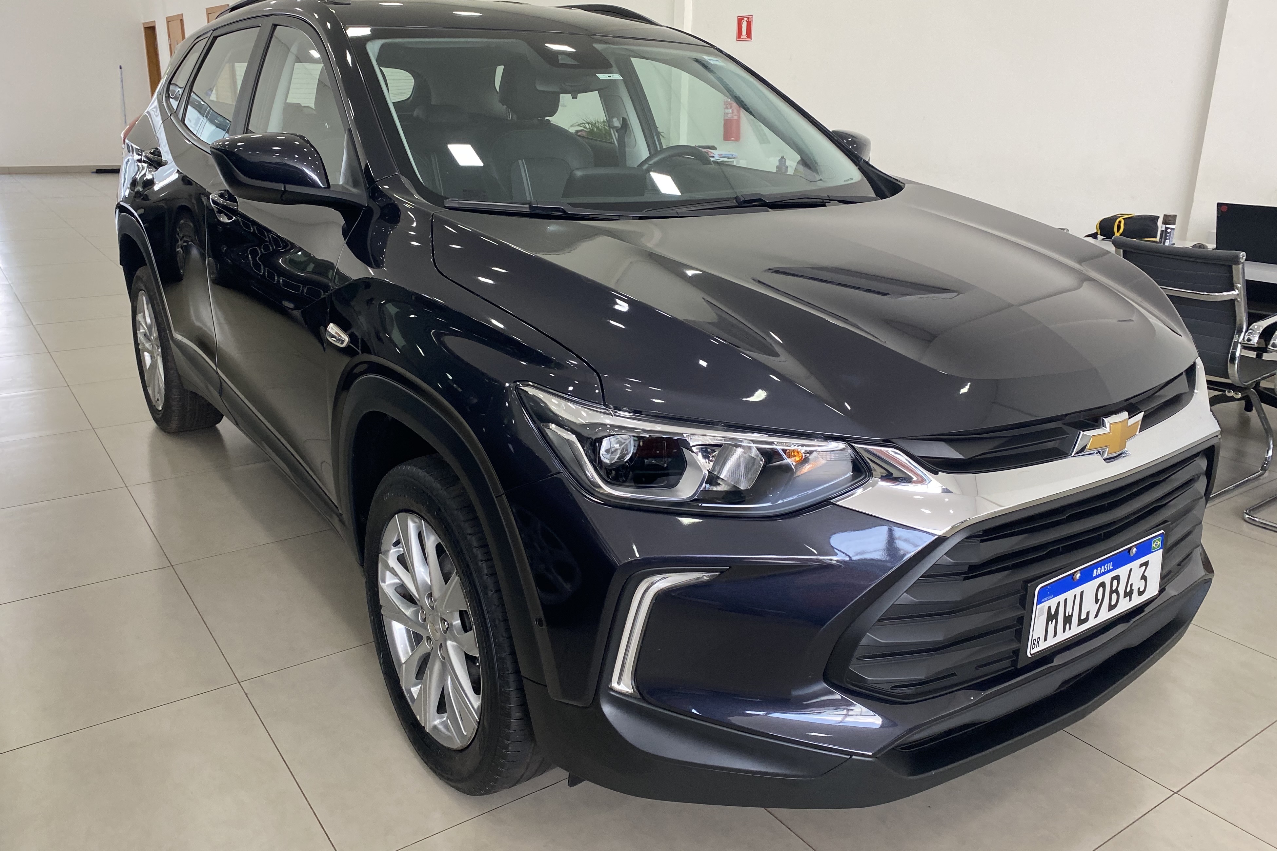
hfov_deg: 65.5
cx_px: 645
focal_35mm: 28
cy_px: 398
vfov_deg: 46.4
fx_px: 993
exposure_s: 1/100
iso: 125
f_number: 1.8
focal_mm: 4.25
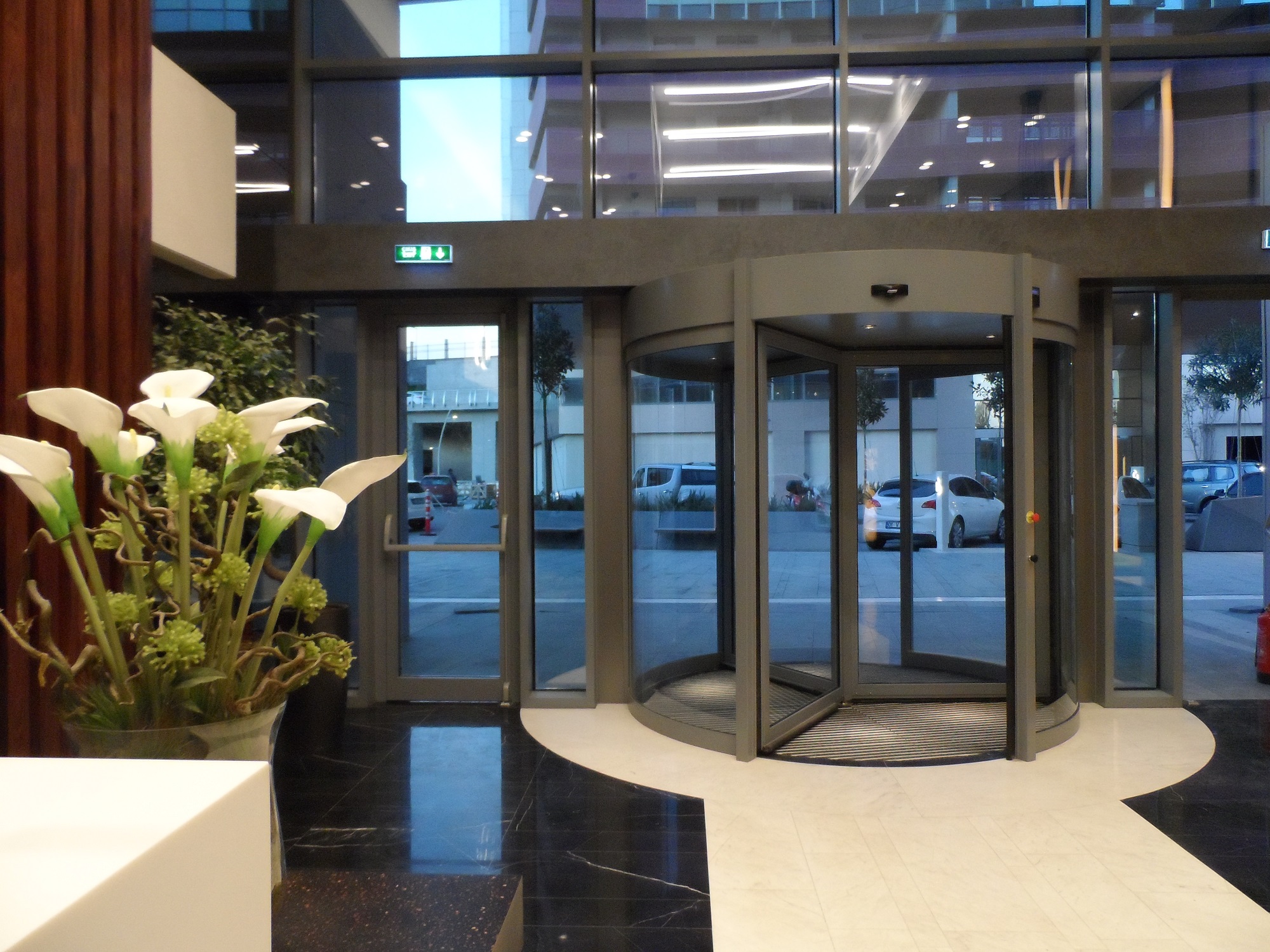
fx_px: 881
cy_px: 476
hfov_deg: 71.6
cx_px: 635
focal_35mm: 24
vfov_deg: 56.8
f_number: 3.2
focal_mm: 4
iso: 480
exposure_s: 1/30
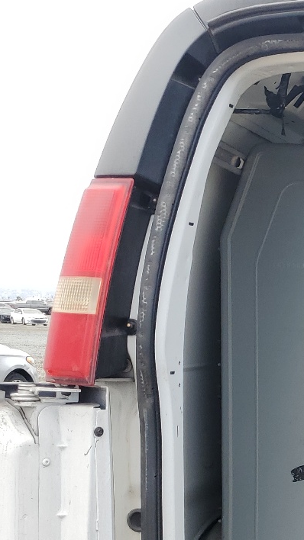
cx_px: 564
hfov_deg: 15.8
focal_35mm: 64
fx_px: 918
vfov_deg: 31.9
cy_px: 442
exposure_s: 1/909
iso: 50
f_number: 1.5
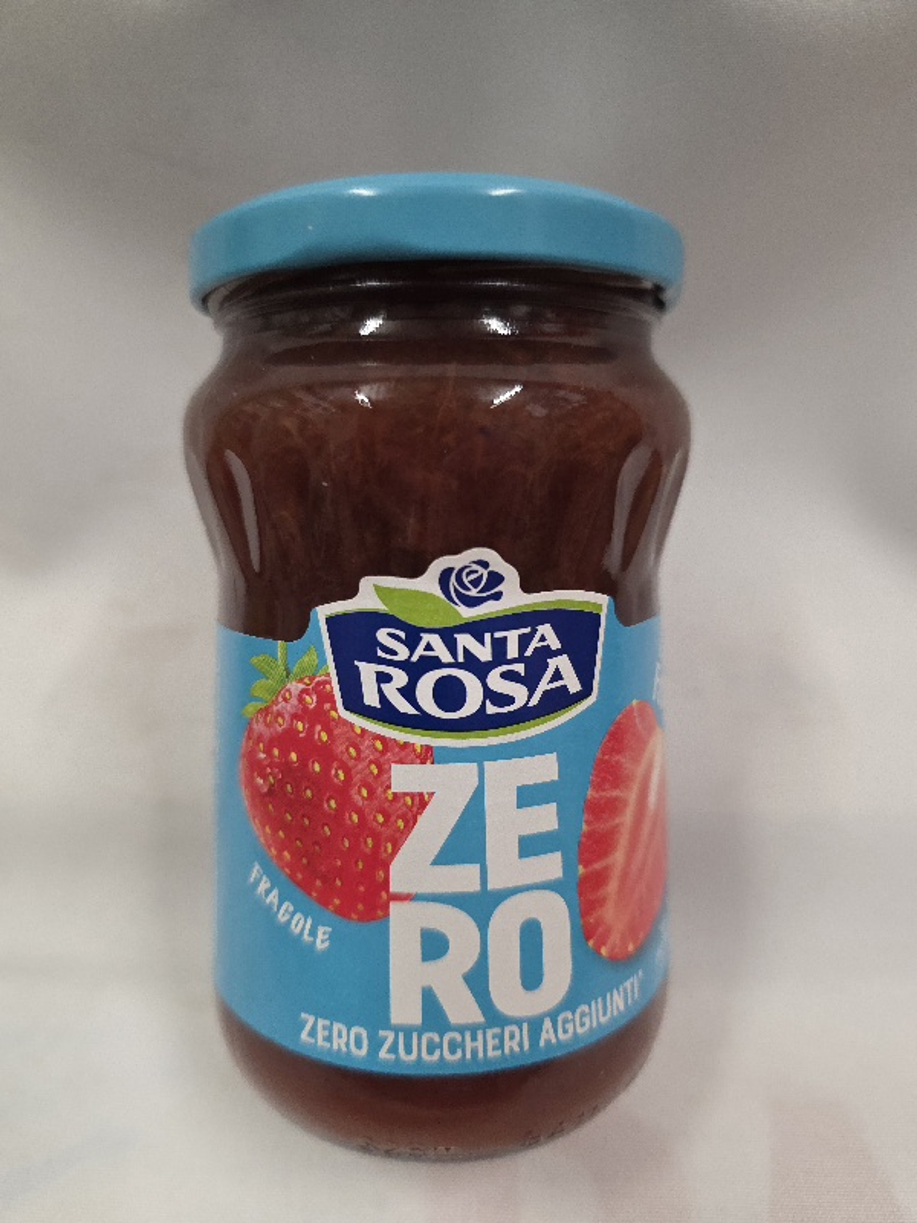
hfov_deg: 58.9
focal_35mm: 23
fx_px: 812
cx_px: 458
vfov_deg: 73.9
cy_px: 612
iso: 500
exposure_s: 1/101
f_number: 1.7
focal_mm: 6.3
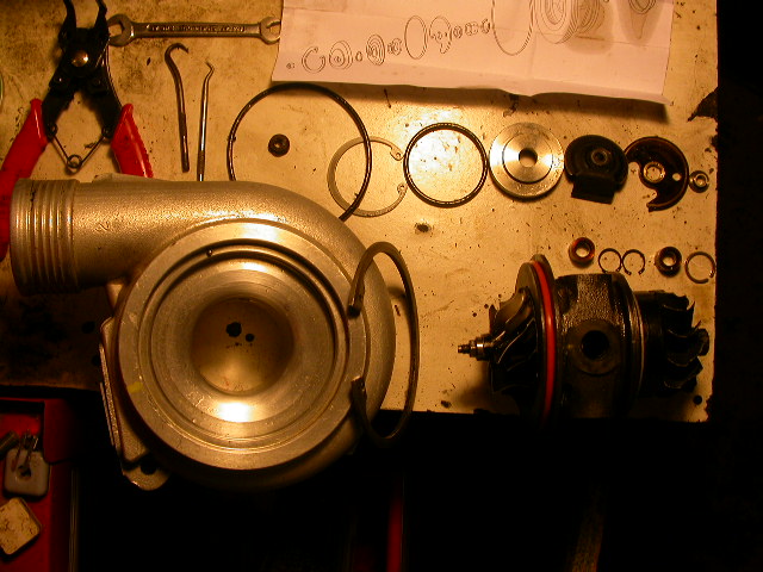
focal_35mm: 38
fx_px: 838
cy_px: 286
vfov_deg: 37.7
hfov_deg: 49.0
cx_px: 382
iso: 100
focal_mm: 7.85
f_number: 3.3
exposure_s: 1/66.5
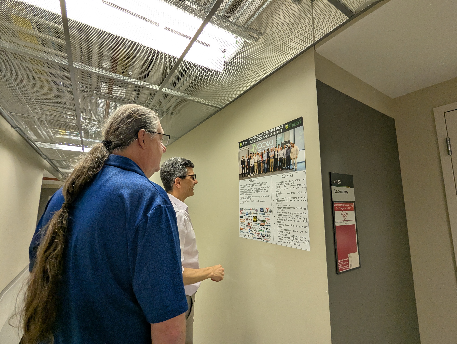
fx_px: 212
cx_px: 228
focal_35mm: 16
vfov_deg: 78.2
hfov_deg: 94.4
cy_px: 172
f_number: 2.2
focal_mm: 2.35
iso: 153
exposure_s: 1/60
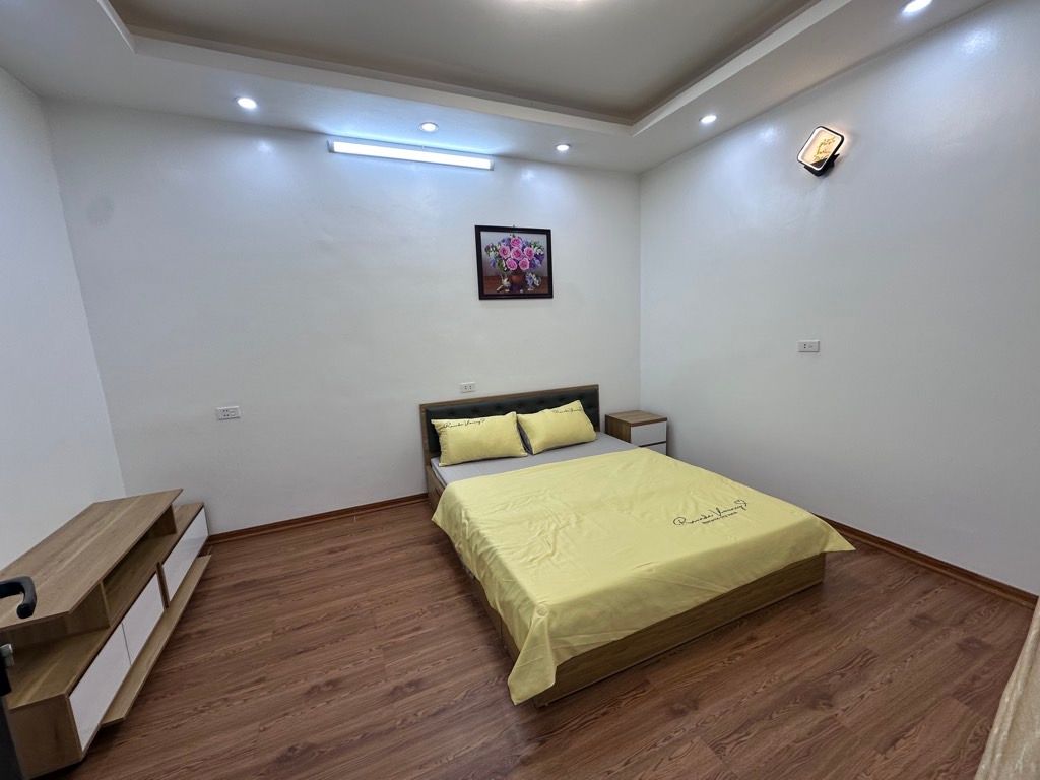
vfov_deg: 85.7
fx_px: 421
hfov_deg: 102.1
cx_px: 520
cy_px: 390
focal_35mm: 14
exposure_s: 1/100
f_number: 2.2
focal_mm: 2.22
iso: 64
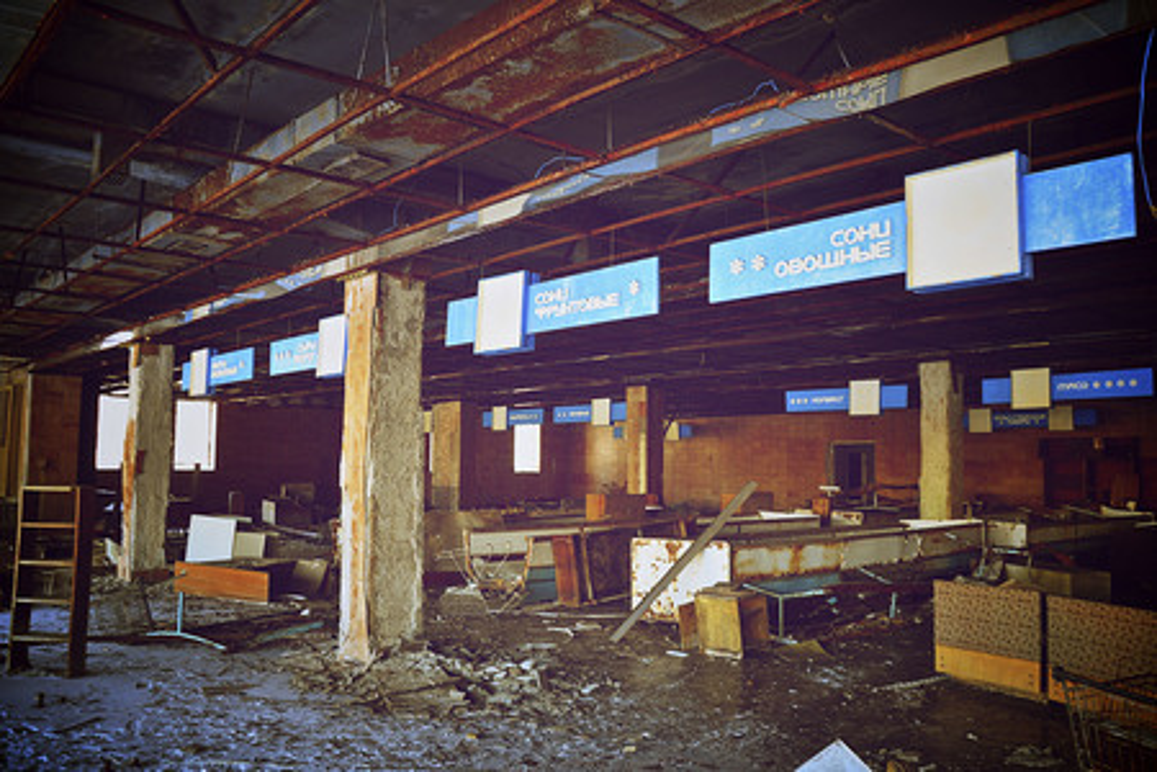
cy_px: 386
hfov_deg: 67.4
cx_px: 578
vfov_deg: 47.9
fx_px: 868
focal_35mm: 27
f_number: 5
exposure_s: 1/25
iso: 400
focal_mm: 18
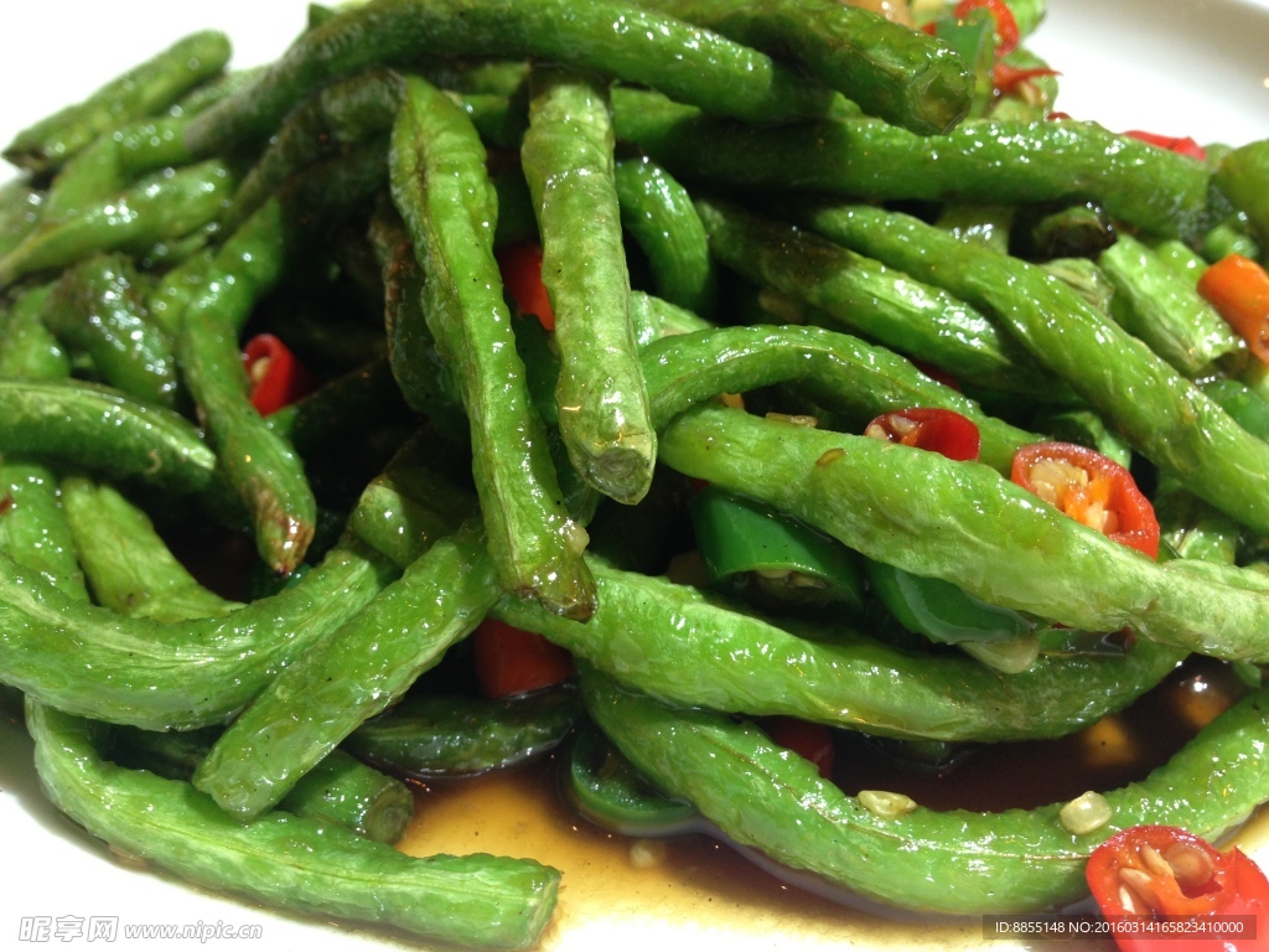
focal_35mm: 33
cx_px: 634
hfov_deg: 55.4
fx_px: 1210
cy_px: 476
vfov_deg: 42.9
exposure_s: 1/20
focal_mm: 4.12
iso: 80
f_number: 2.4
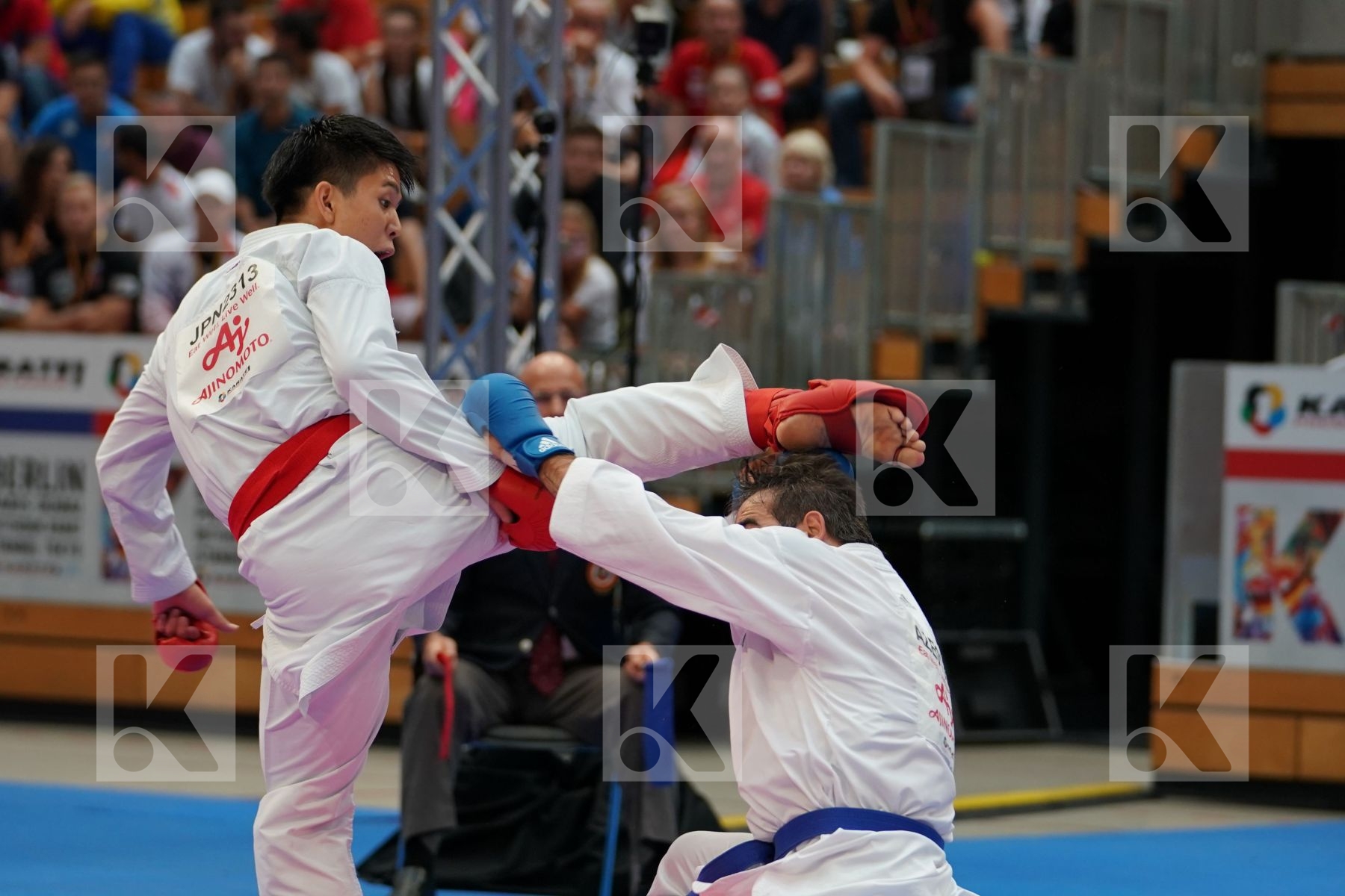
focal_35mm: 175
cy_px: 448
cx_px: 672
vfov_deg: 7.8
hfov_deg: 11.7
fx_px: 6538
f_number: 2.8
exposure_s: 1/800
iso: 1000
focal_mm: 117
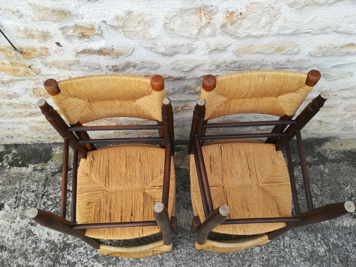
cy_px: 134
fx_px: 267
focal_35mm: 26
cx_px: 178
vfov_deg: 53.1
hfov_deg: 67.3
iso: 50
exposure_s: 1/212
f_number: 2.2
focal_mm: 3.83
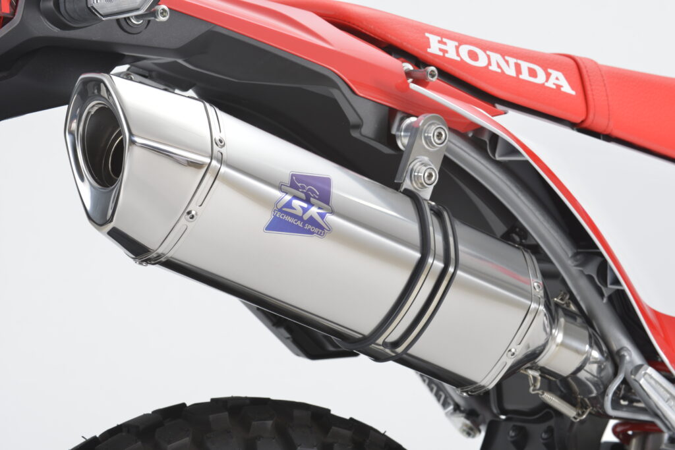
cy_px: 225
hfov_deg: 15.2
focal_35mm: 135
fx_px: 2531
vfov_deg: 10.2
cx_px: 338
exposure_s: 1/160
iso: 400
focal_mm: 135
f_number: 14
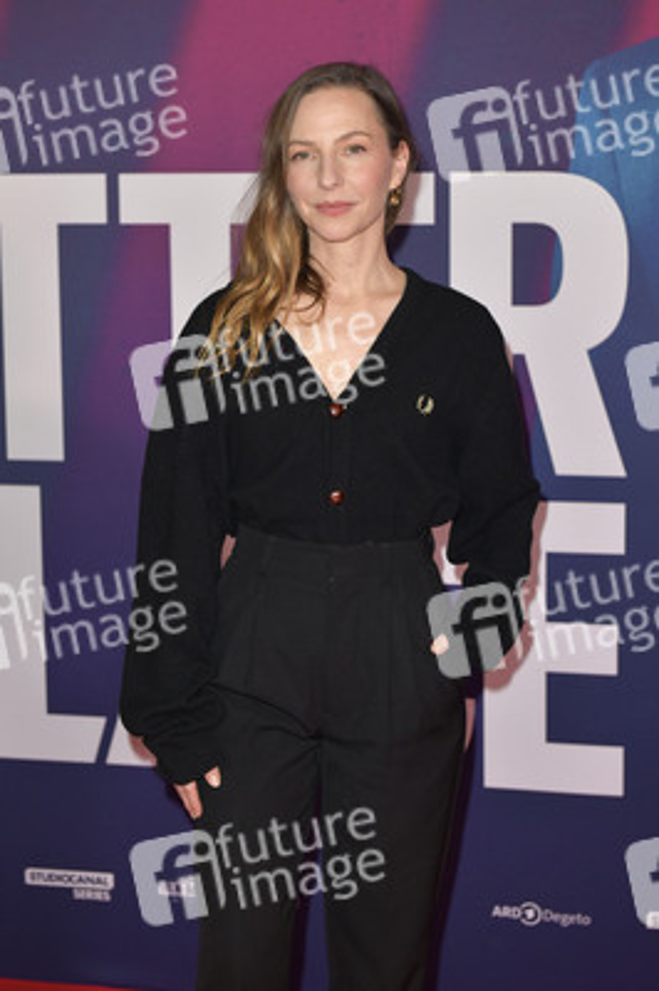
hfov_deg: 19.4
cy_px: 496
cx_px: 330
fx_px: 1925
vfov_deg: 28.9
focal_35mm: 70
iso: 800
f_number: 5.6
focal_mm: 70
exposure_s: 1/200
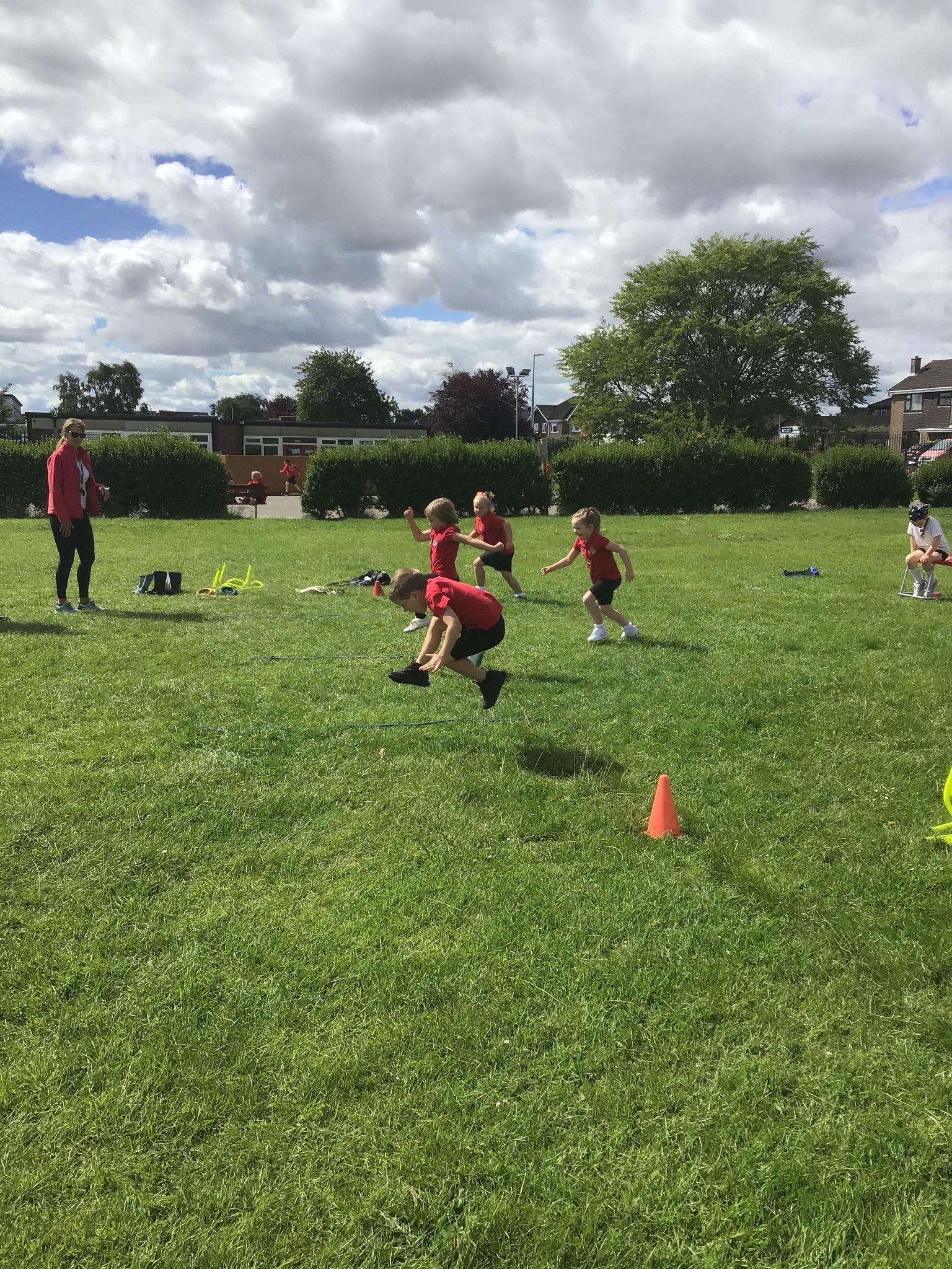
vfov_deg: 58.4
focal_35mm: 31
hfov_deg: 45.4
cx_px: 476
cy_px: 634
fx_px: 1137
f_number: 2.4
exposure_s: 1/1894
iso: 25
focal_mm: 3.3
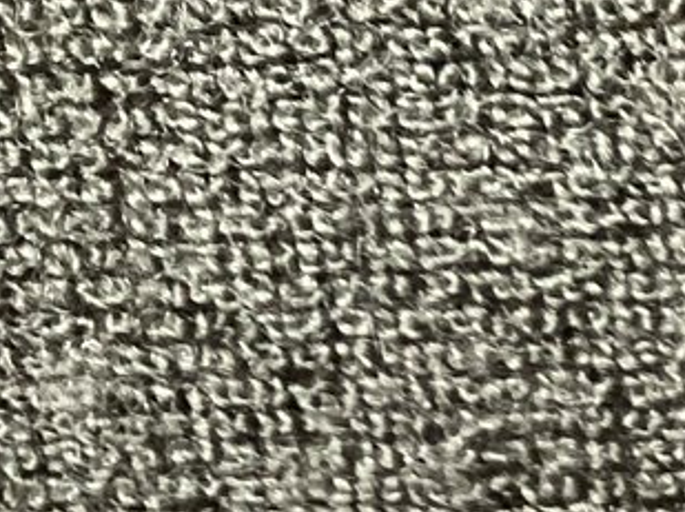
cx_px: 1668
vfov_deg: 9.1
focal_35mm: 152
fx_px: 3004
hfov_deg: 10.9
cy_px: 1027
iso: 250
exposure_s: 1/50
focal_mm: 3.3
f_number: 2.4
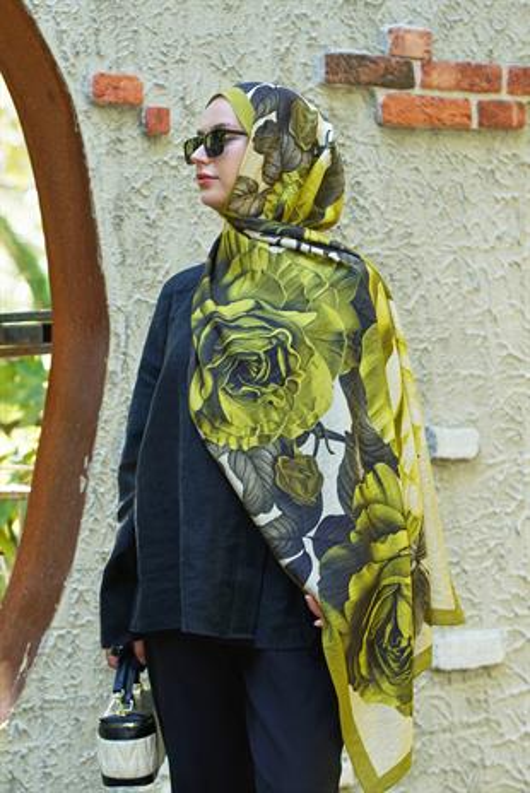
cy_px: 396
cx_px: 265
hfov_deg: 13.4
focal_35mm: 102
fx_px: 2249
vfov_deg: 20.0
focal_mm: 102
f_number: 5
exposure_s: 1/125
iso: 640
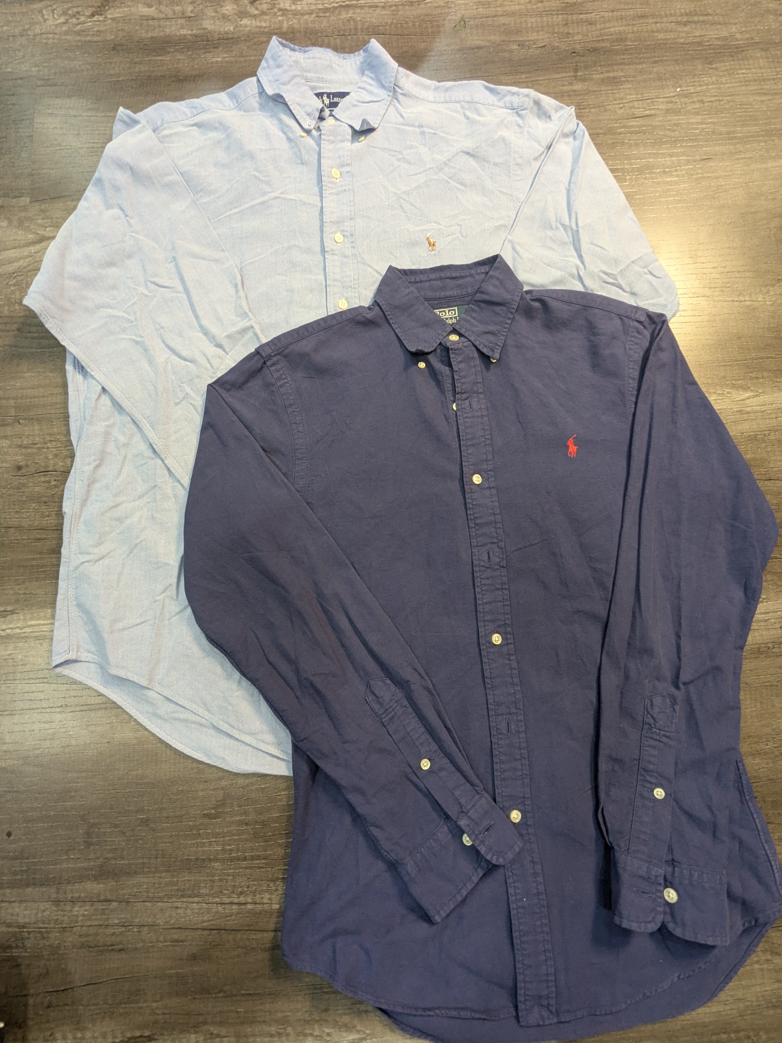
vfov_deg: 94.5
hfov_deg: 78.1
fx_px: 482
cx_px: 391
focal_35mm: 16
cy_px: 522
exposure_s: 1/50
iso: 159
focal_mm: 2.35
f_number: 2.2
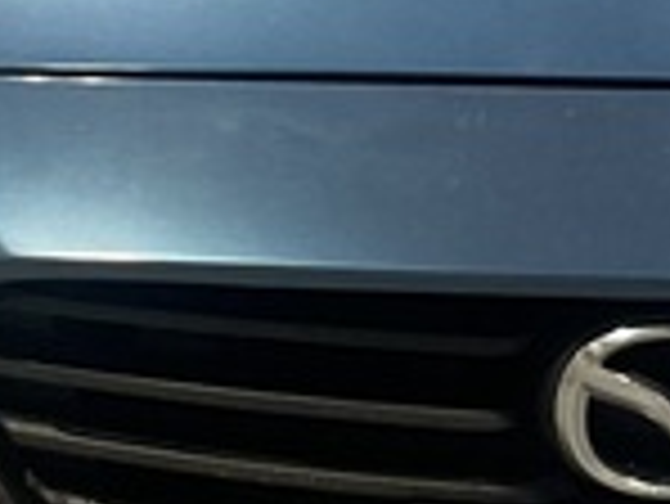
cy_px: 45
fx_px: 3622
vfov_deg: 7.9
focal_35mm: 187
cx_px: 598
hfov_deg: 10.5
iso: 80
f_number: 1.8
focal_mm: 3
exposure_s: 1/60
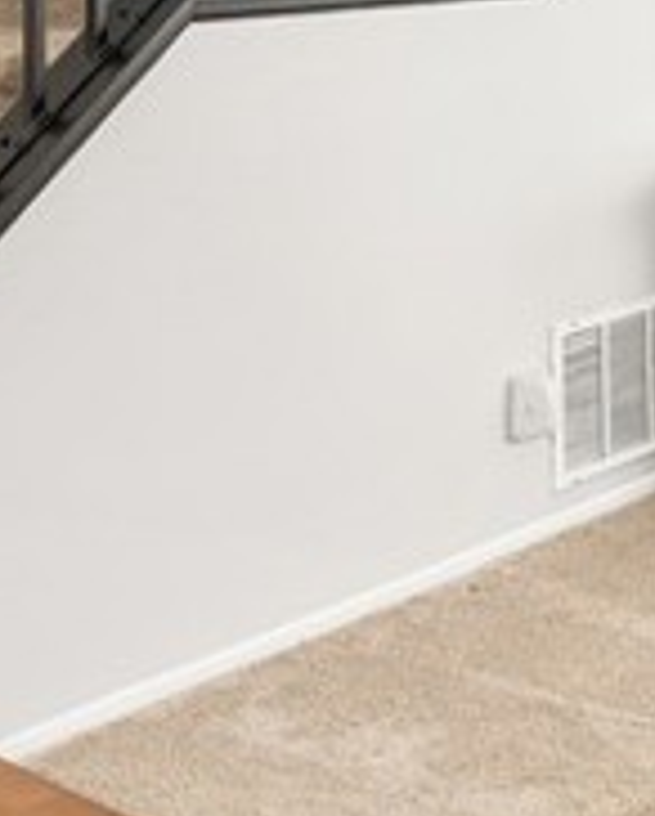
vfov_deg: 21.7
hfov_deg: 18.3
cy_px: -148
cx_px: 664
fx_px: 1975
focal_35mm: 82
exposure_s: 1/10
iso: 100
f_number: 6.3
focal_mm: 15.5
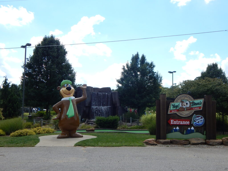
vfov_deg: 37.7
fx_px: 250
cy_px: 86
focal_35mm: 38
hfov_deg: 49.0
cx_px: 114
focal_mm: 6.8
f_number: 3.4
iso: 125
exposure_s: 1/1250
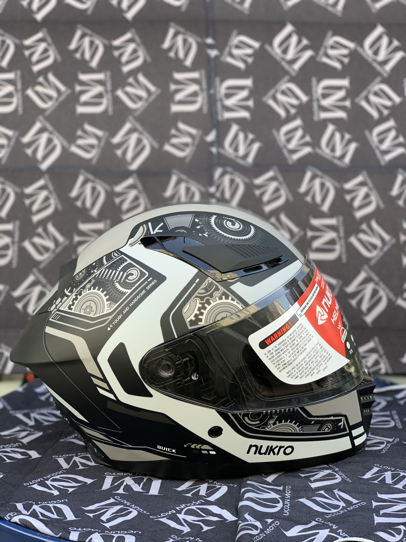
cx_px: 203
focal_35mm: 52
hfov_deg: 28.0
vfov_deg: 36.8
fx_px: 813
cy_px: 271
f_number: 2.4
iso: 25
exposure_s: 1/122
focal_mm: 6
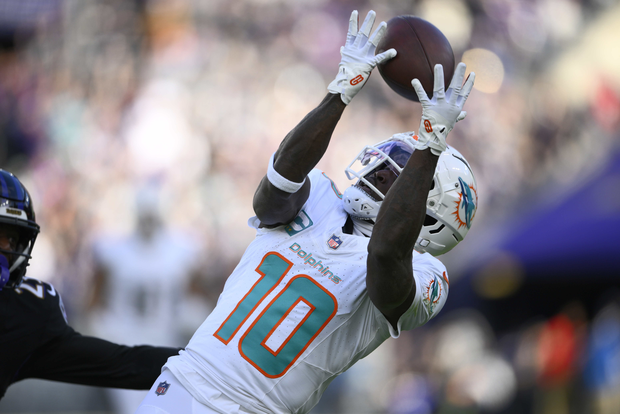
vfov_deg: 3.4
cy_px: 207
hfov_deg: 5.2
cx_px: 310
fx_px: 6888
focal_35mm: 400
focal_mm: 400
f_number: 2.8
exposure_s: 1/2000
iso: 400
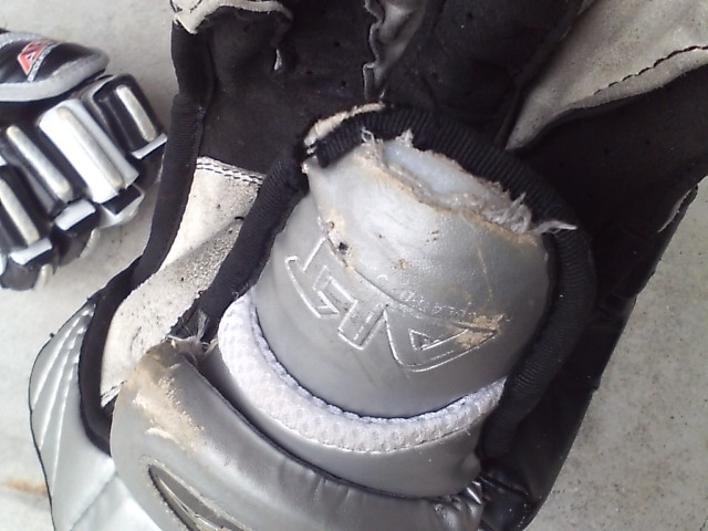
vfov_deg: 48.2
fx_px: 593
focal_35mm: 29
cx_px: 354
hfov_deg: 61.7
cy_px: 266
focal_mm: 3.73
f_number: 3.5
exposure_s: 1/108
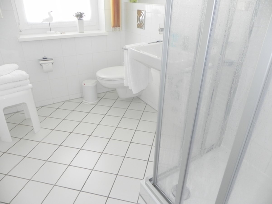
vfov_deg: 53.1
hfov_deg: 67.3
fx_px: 204
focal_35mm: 26
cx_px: 136
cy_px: 102
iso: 160
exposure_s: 1/42.6
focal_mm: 4.6
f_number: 2.8
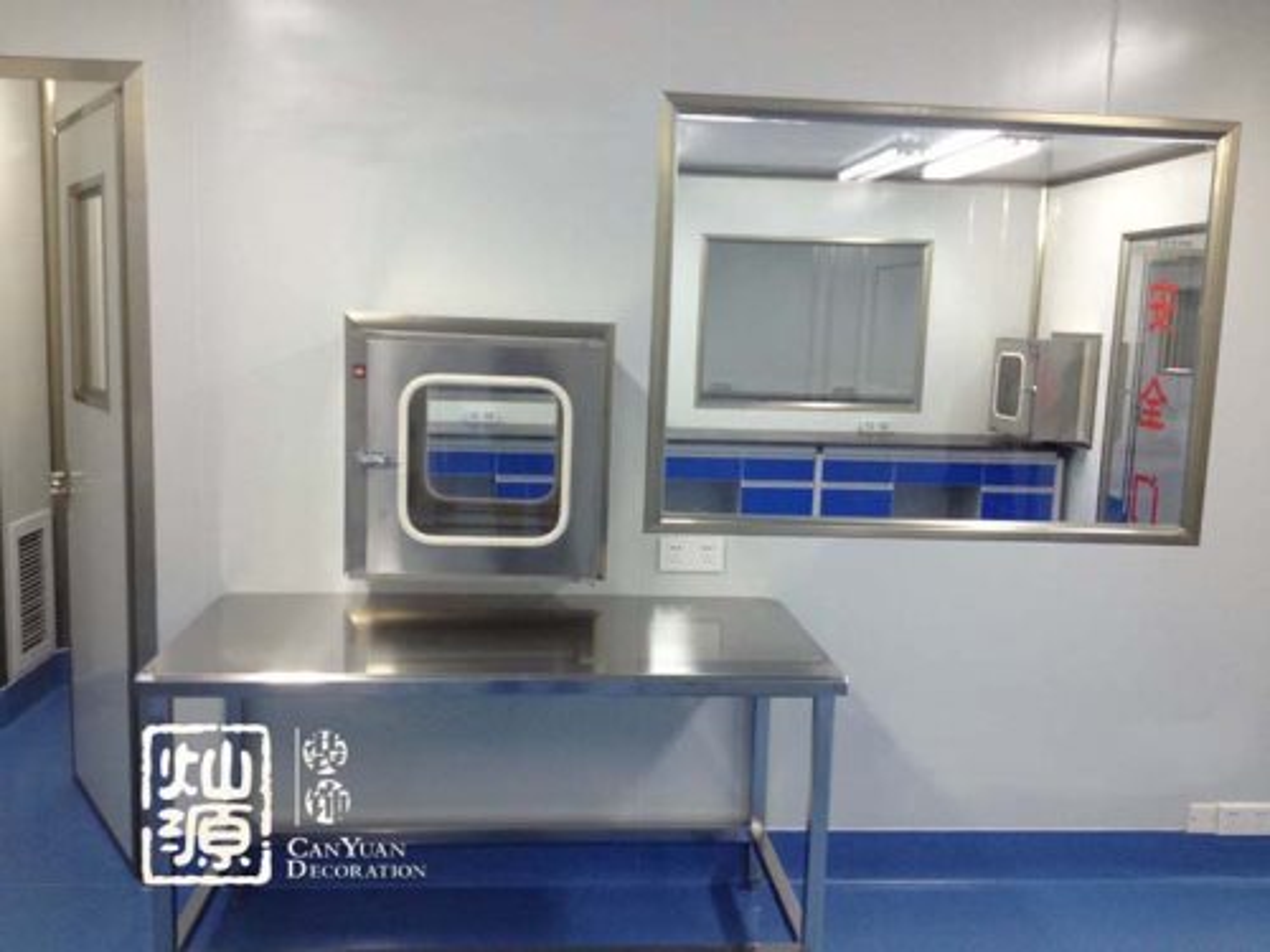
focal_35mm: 35
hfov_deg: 52.6
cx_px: 635
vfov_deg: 40.7
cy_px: 476
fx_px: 1284
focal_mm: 4.28
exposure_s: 1/20
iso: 80
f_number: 2.4
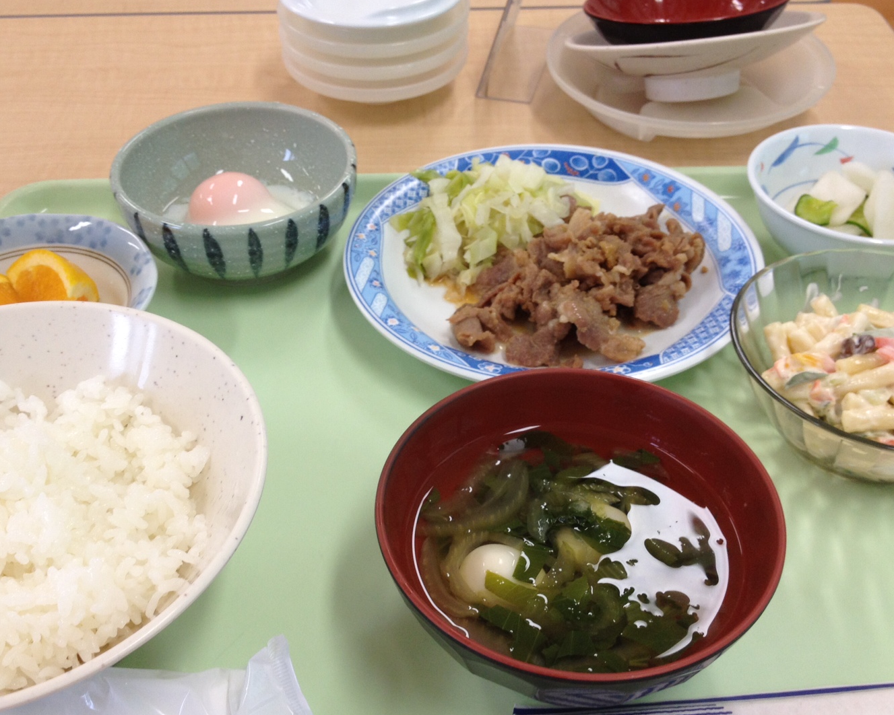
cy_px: 405
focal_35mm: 42
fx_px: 1111
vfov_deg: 35.6
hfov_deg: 43.8
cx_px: 430
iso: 80
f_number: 2.4
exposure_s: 1/60
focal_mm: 4.28
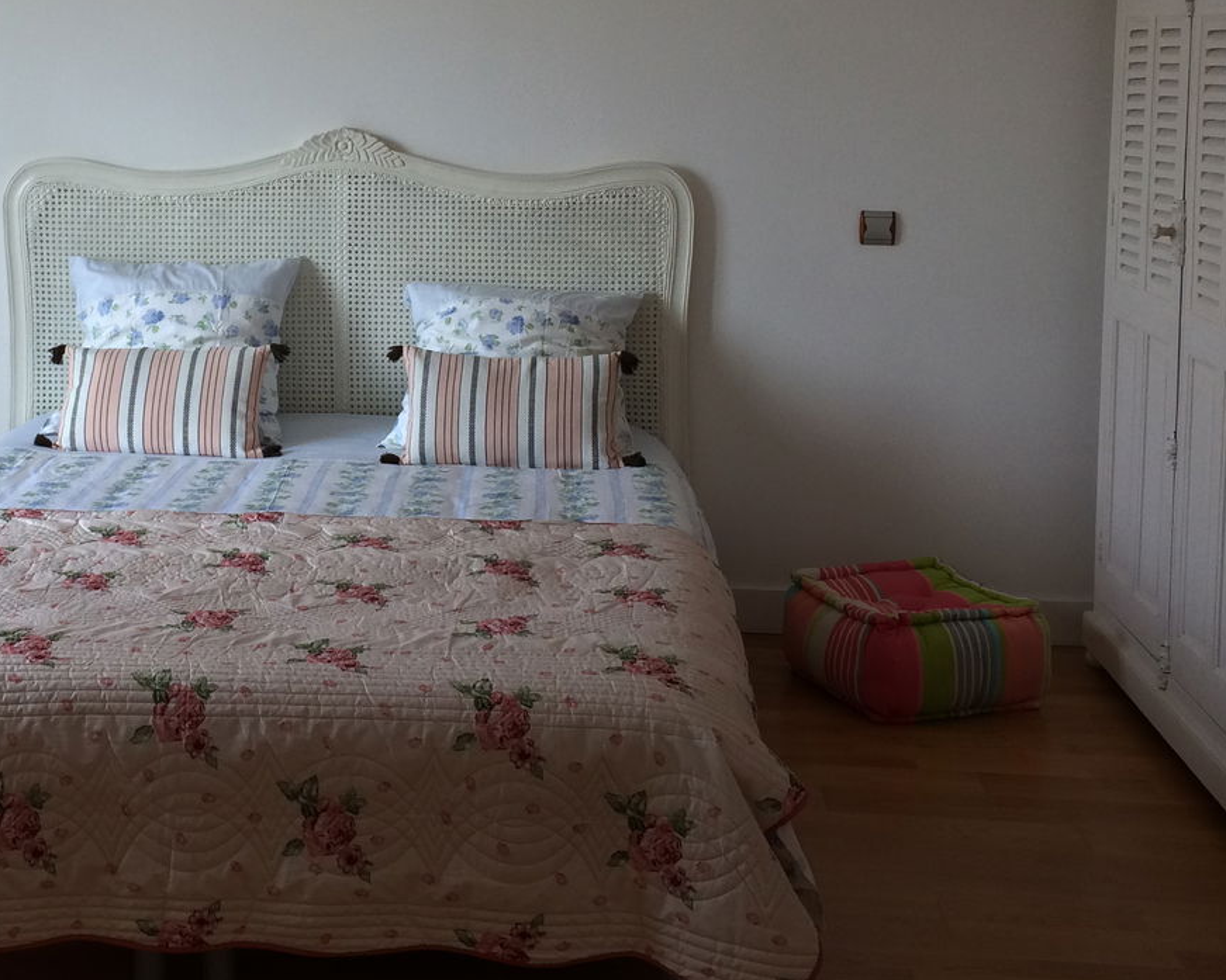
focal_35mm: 52
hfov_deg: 35.2
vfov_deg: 28.7
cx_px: 307
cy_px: 231
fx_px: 1887
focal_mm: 4.15
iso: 64
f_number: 2.2
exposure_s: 1/100
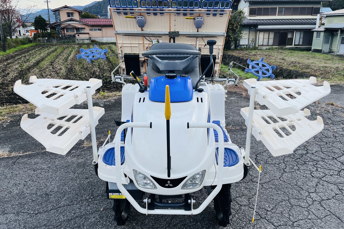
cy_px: 110
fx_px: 268
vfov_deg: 46.4
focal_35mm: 28
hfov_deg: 65.5
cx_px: 173
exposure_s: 1/121
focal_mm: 5.1
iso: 125
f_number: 1.6
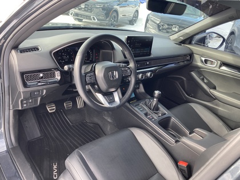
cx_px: 120
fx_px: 194
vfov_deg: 49.7
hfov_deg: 63.4
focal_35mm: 28
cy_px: 90
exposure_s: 1/122
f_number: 1.8
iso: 32
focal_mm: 3.99
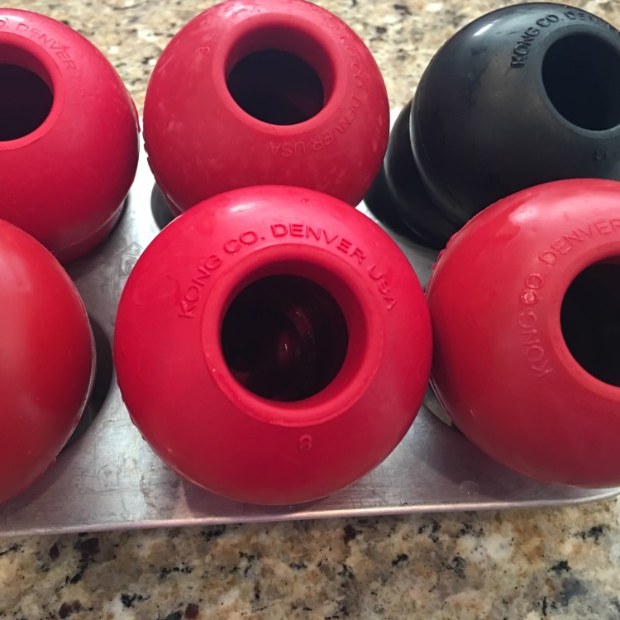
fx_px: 709
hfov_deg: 47.0
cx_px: 259
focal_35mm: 35
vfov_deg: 47.2
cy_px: 309
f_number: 2.2
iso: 100
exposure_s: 1/15
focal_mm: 4.15
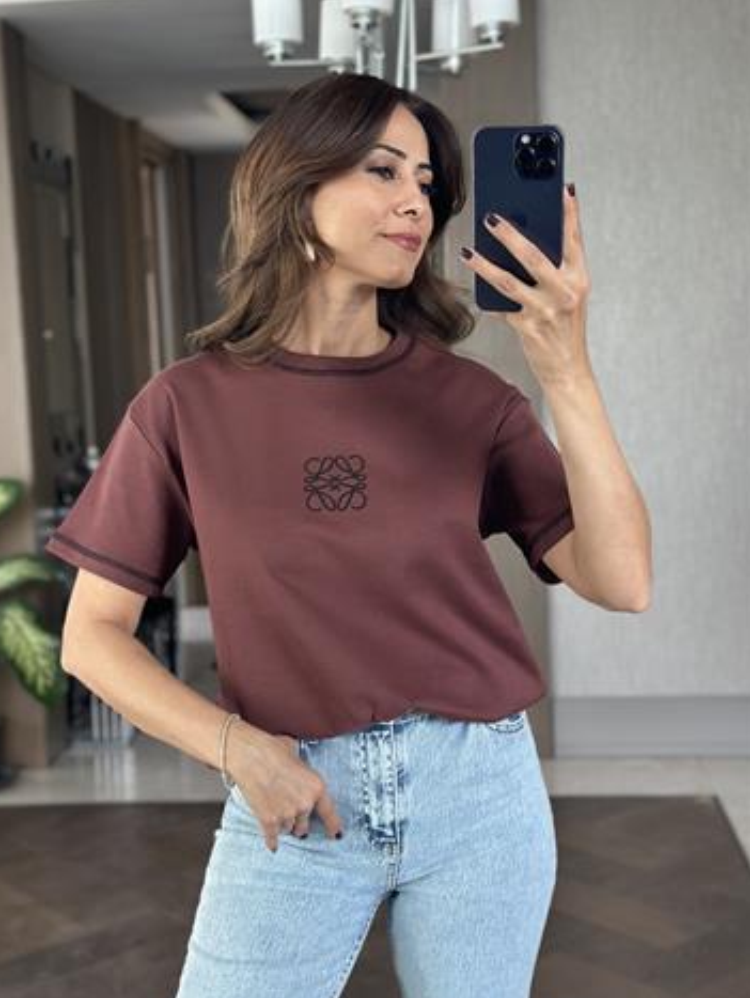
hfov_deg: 28.1
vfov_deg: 36.8
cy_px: 502
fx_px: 1500
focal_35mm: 52
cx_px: 348
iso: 125
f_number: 1.78
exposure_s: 1/78
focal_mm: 6.86
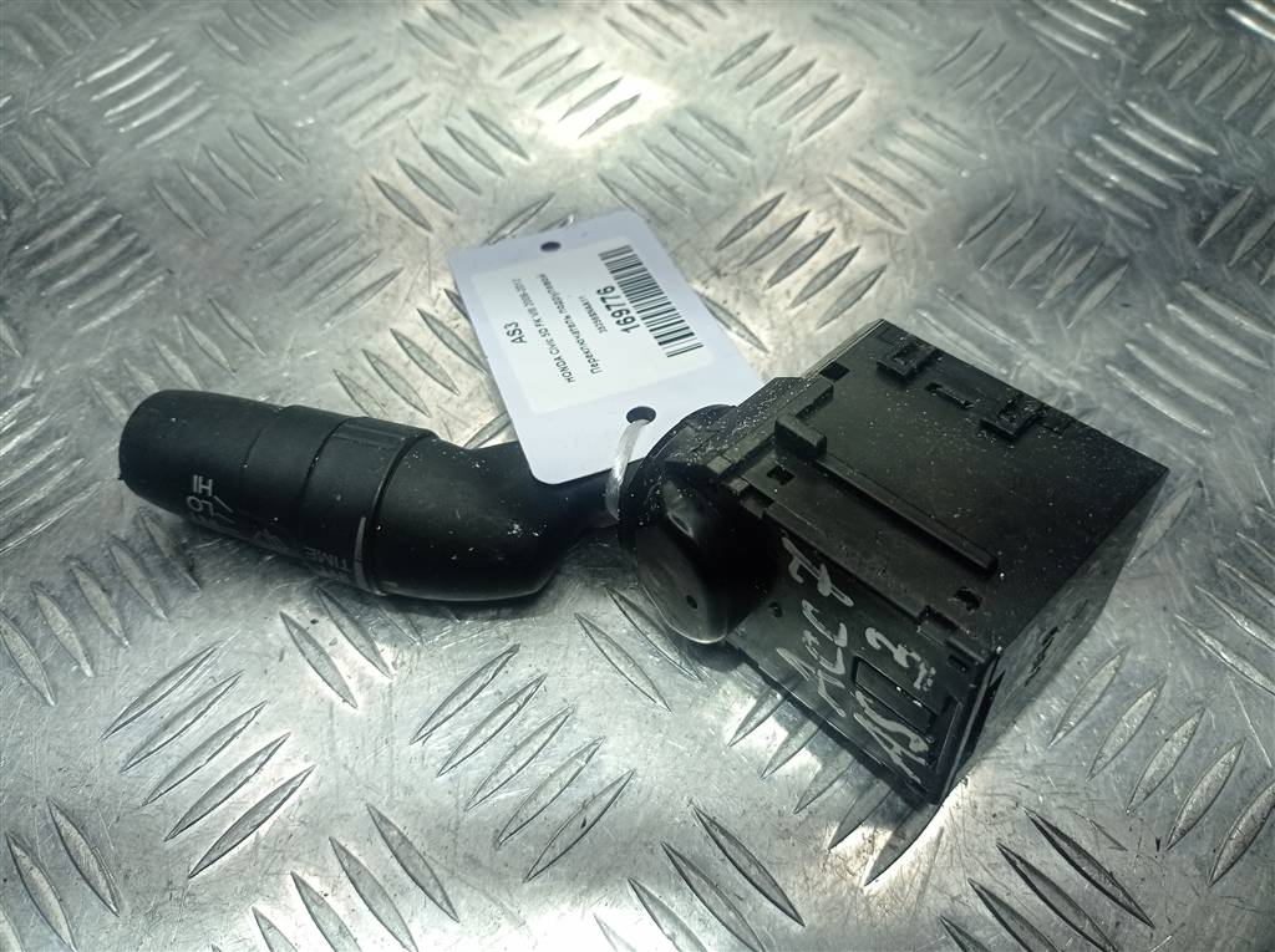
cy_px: 476
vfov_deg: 49.6
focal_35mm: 28
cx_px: 638
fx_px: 1030
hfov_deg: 63.5
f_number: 1.79
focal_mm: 4.7
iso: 104
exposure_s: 1/428
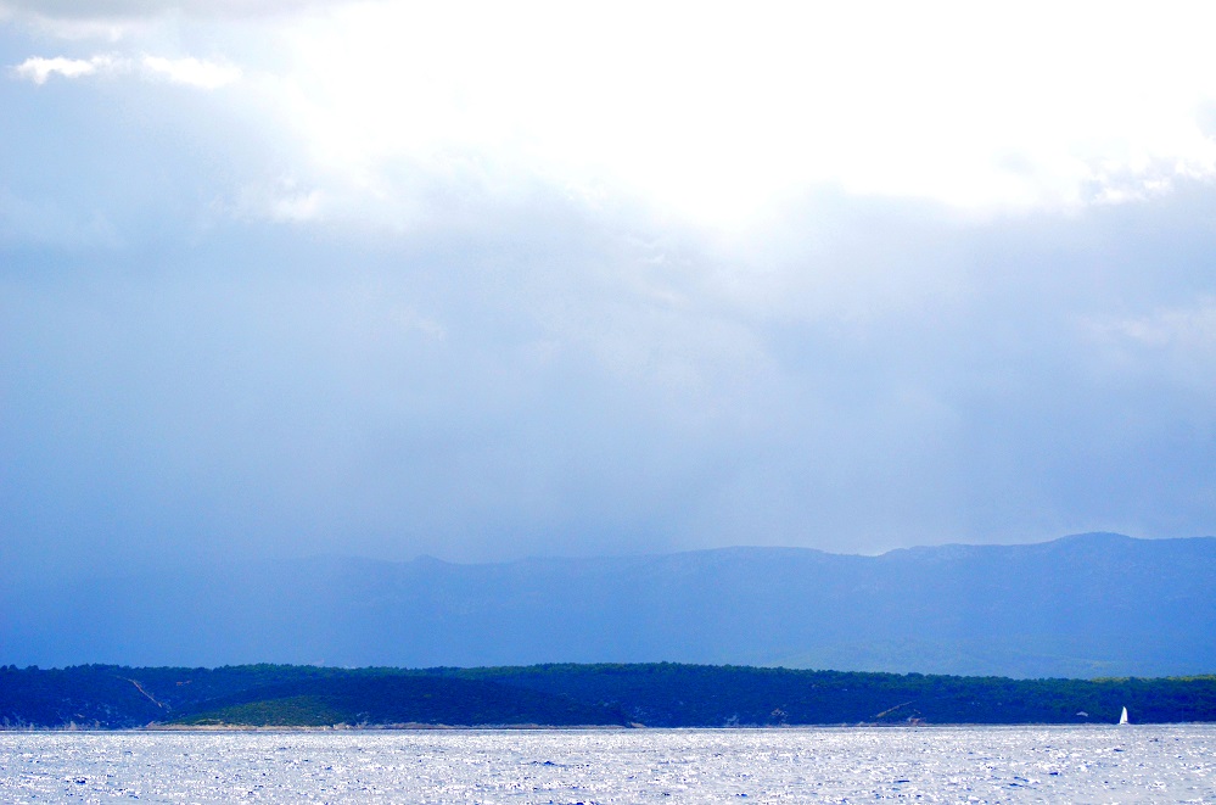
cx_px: 608
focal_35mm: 112
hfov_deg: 18.2
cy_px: 402
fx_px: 3791
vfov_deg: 12.1
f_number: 4.5
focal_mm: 75
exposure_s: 1/8000
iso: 1800
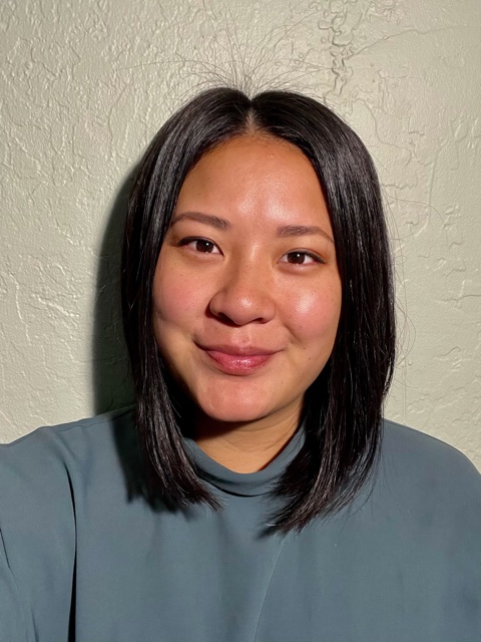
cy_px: 321
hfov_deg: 46.8
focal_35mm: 30
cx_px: 240
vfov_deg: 60.0
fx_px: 556
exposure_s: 1/60
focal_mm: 2.71
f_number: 2.2
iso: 160
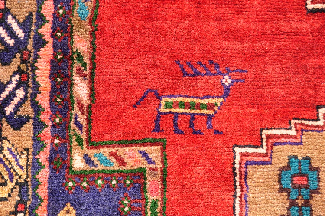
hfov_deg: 24.6
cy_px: 108
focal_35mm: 82
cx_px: 162
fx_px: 744
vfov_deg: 16.5
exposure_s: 1/250
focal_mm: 55
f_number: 8
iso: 200
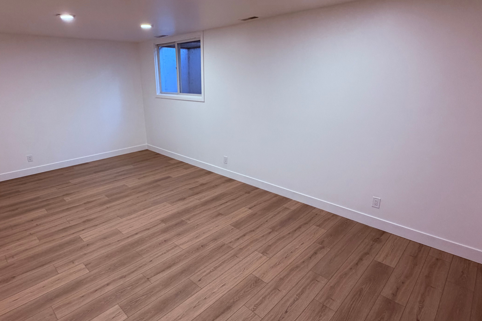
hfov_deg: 83.6
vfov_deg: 61.9
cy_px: 171
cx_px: 210
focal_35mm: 20
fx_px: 268
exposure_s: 1/120
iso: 250
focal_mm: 2.22
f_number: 2.2
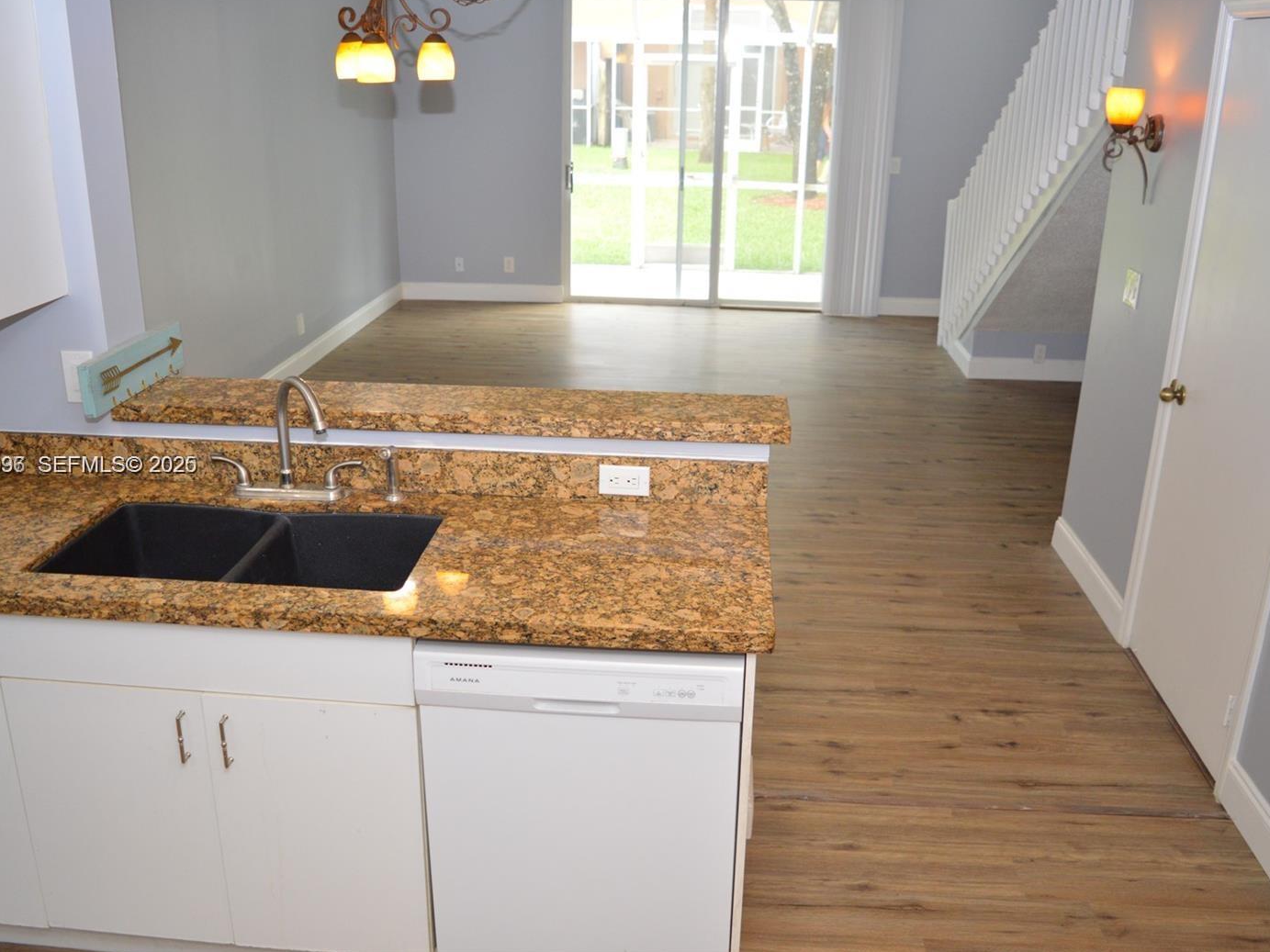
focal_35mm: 30
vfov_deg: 46.8
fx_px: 1101
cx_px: 646
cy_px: 467
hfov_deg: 60.0
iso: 720
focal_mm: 18
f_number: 3.5
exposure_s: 1/60
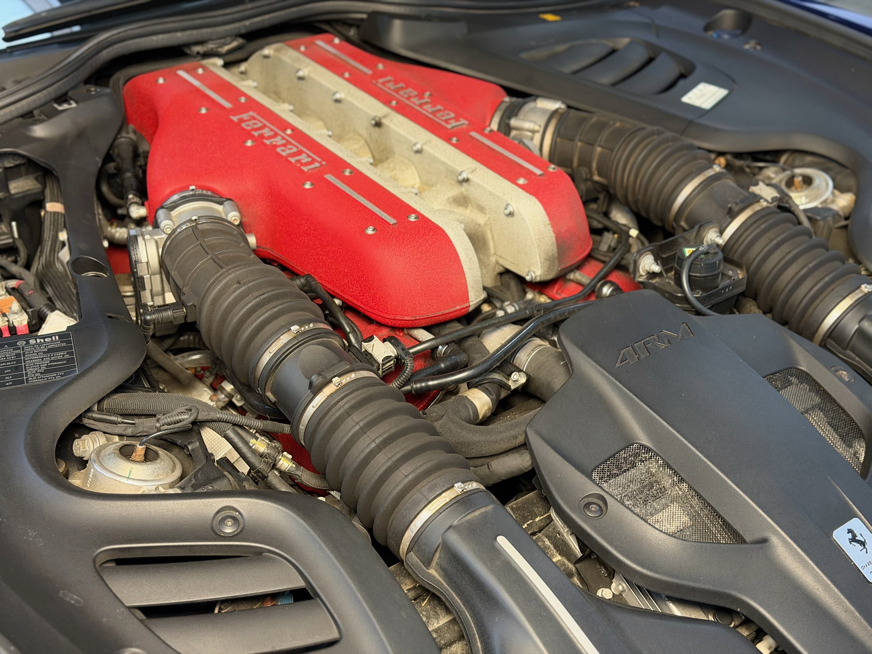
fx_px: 1209
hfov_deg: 39.7
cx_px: 436
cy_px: 327
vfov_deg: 30.3
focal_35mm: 48
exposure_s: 1/25
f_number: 1.78
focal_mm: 6.76
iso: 400
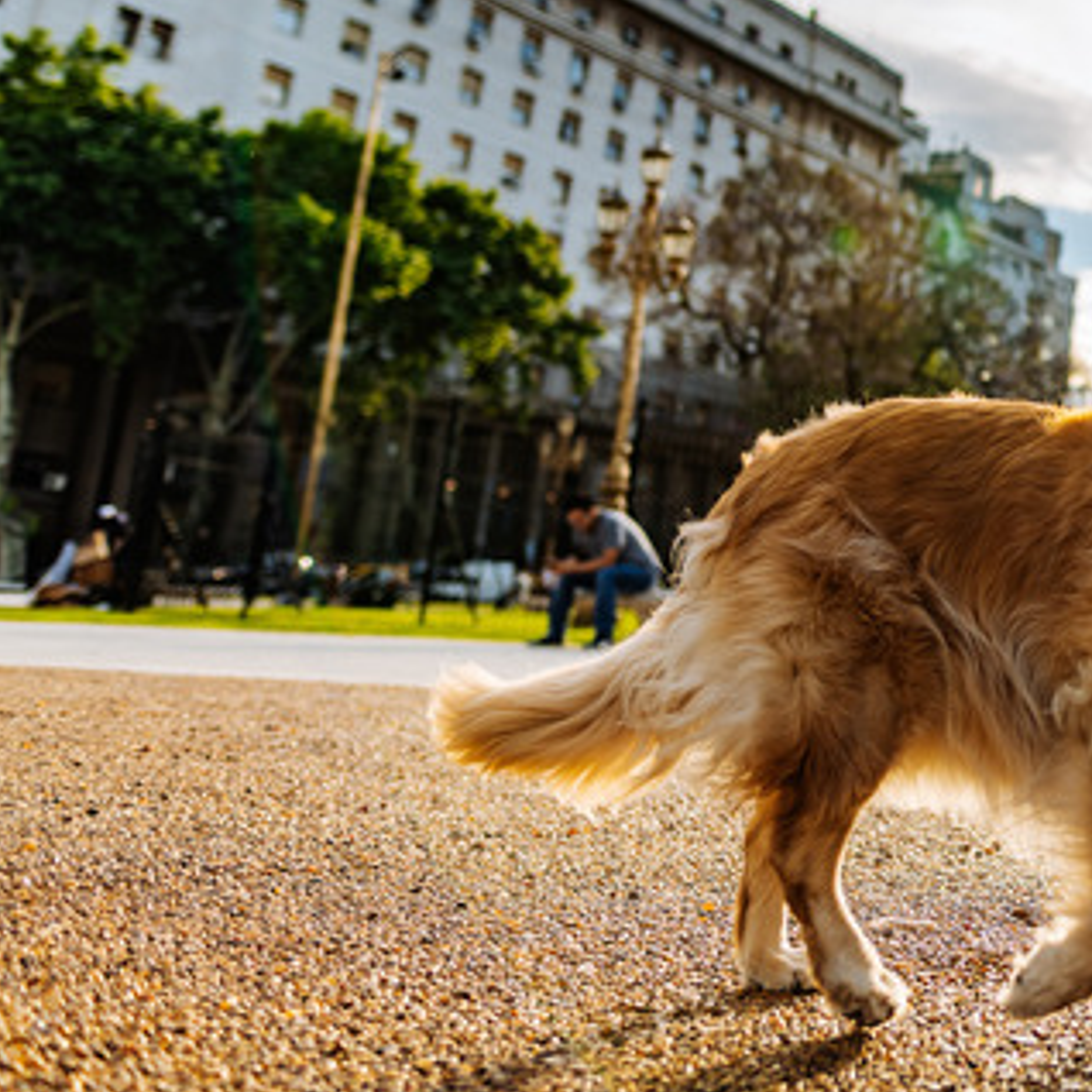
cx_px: 1336
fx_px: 1785
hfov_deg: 29.0
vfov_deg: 33.0
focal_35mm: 50
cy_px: 203
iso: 80
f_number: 2.2
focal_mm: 24
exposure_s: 1/1600
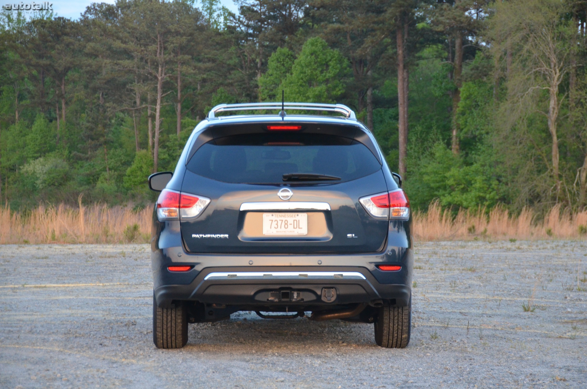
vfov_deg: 11.4
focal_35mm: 120
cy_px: 194
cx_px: 294
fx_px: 1953
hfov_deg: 17.1
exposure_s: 1/100
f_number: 5
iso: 1600
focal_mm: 80
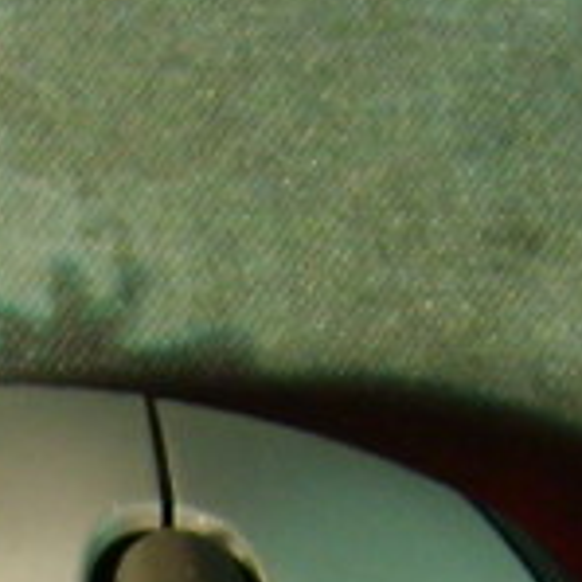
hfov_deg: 8.1
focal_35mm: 213
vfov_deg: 7.6
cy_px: 1469
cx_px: -184
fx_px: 4052
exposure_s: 1/3
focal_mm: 5.8
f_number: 2.8
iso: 100
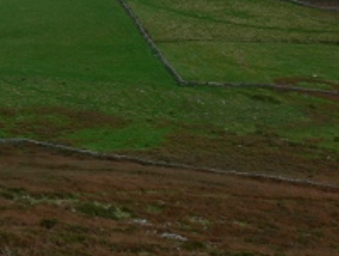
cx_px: 242
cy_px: -2
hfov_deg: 24.8
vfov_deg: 18.5
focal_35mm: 78
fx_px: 765
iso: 80
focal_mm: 6
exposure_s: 1/320
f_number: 5.6
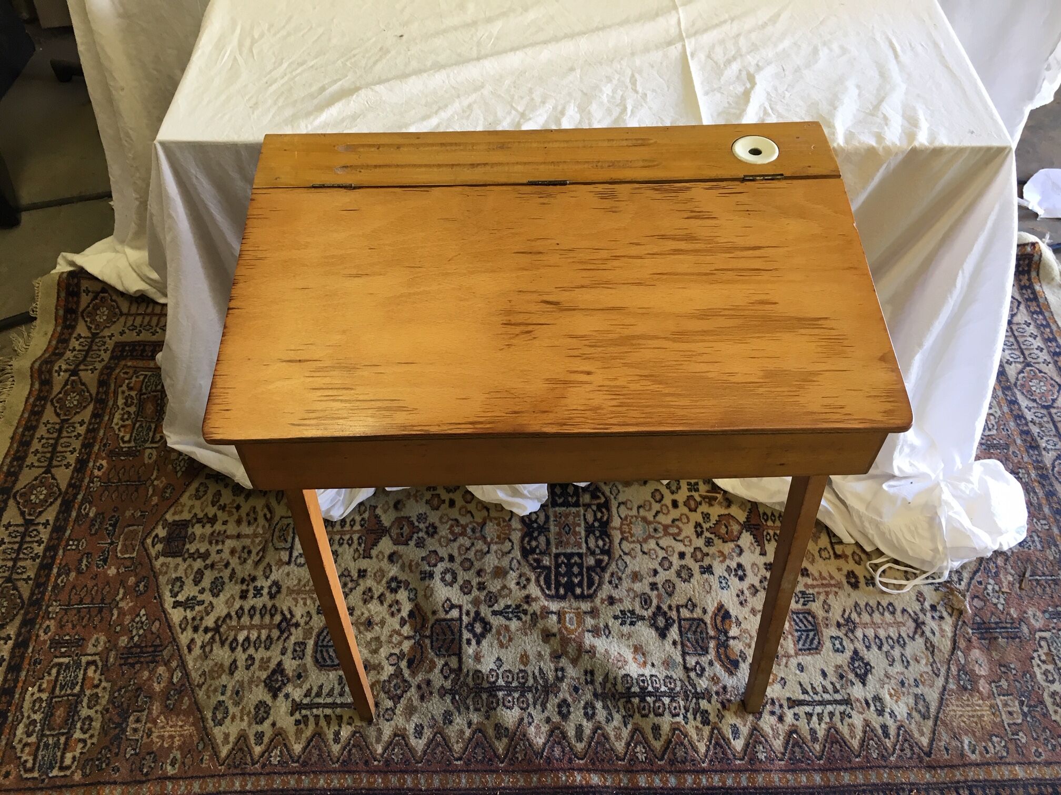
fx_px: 889
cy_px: 398
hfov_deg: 61.7
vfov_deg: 48.2
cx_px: 530
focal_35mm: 29
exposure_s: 1/33
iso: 40
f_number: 2.2
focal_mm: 4.15
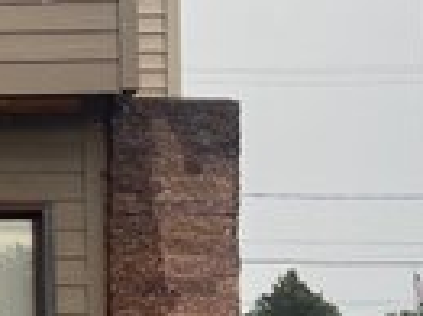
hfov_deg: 14.5
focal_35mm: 125
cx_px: -257
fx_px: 1526
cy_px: 182
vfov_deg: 11.8
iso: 50
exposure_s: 1/311
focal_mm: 5.1
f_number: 1.6
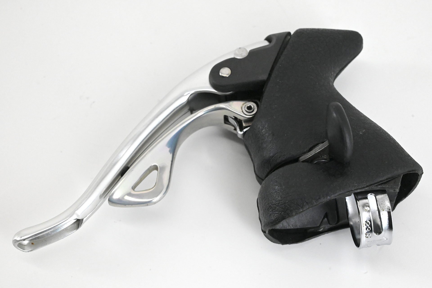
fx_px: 840
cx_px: 216
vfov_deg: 19.4
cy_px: 144
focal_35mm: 70
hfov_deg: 28.9
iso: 10000
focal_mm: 70
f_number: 13
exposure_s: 1/640
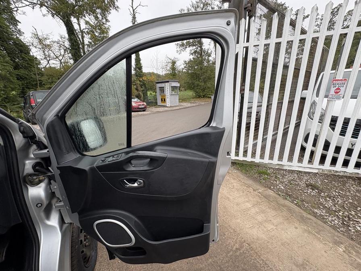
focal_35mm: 14
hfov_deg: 102.1
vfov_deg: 85.7
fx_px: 146
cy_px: 136
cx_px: 180
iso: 64
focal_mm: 2.22
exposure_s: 1/99
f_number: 2.2
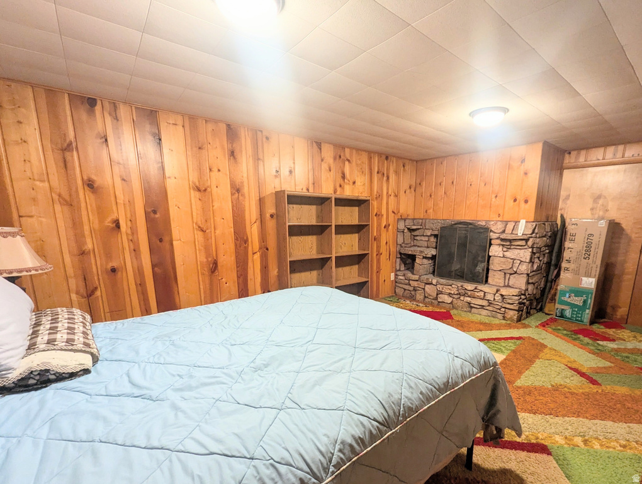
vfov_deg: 90.1
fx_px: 241
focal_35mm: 13
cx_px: 321
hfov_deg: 106.1
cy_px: 242
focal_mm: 1.95
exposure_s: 1/24
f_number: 2.2
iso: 88
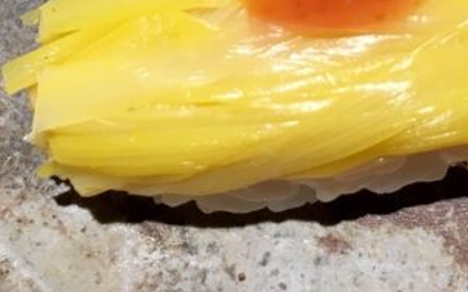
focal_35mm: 81
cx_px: 346
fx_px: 1033
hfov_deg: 25.2
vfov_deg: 15.2
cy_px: -115
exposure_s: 1/30
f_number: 2.2
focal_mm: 4.15
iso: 64
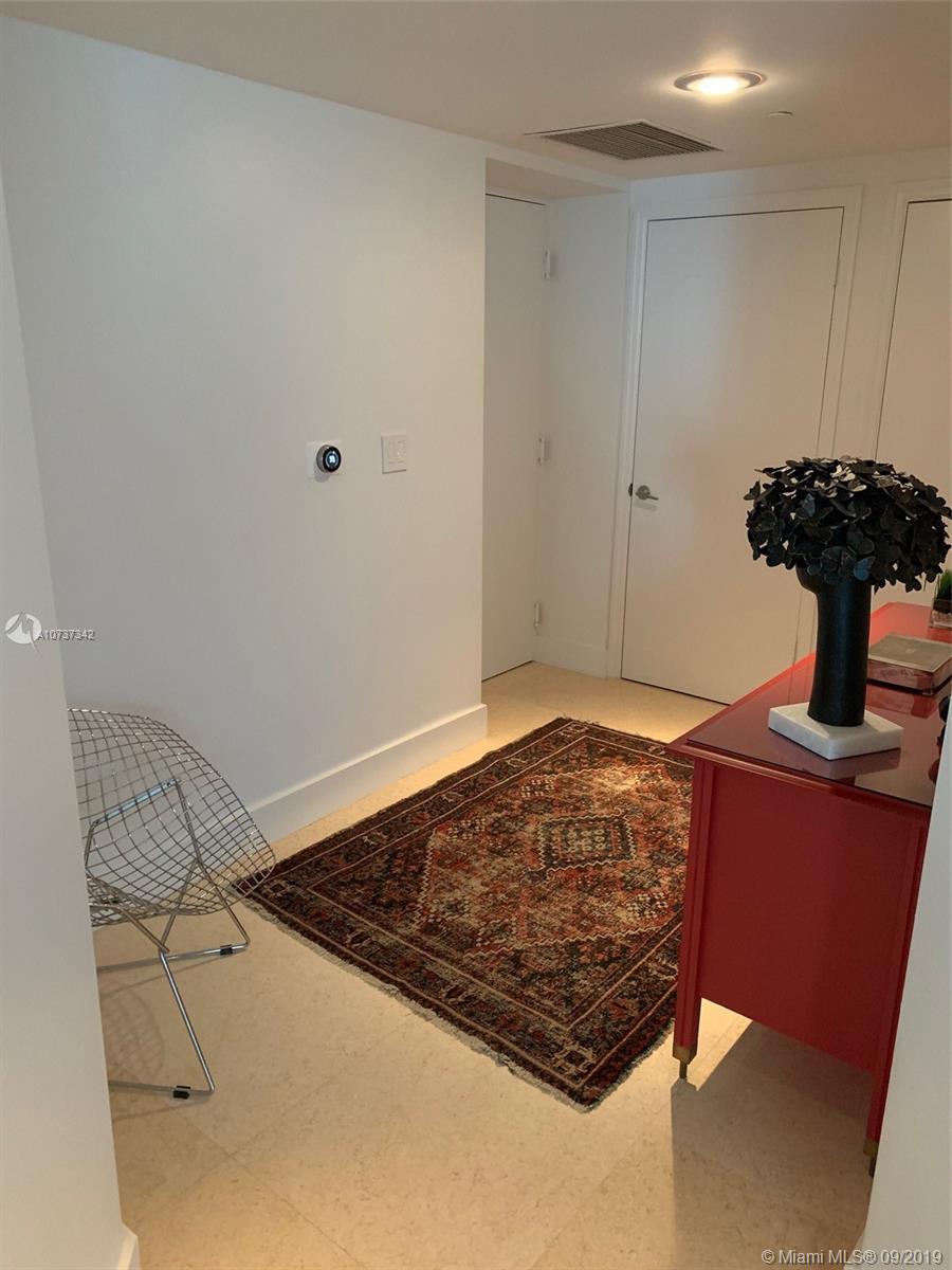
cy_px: 635
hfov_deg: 53.1
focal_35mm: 26
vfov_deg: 67.3
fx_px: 953
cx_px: 476
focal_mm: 4.25
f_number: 1.8
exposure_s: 1/30
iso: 500
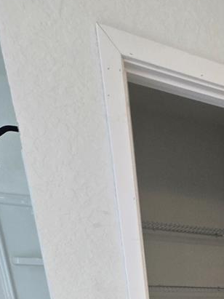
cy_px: 414
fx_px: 328
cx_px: 301
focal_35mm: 38
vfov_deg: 32.3
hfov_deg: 29.3
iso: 64
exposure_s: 1/60
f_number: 2.2
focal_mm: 2.2
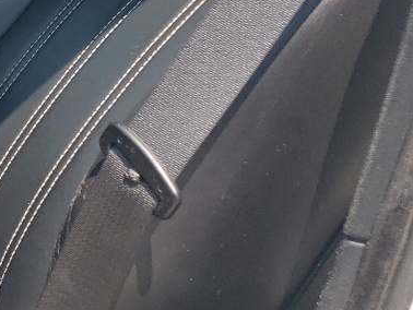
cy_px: 5
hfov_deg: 15.9
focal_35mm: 110
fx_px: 1313
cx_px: -268
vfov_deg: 13.3
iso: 50
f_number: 1.5
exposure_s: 1/909
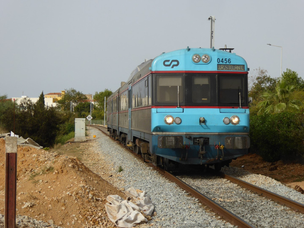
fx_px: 861
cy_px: 114
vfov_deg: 15.1
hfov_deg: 20.0
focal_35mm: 98
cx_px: 152
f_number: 4.9
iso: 100
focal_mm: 16.1
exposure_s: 1/500
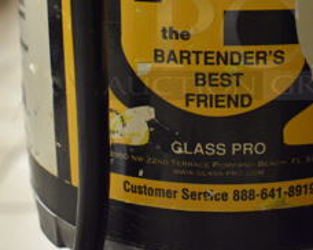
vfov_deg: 22.0
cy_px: 27
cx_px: 247
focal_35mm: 68
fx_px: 629
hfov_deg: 27.4
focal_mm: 18
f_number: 3.5
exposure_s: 1/20
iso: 3200
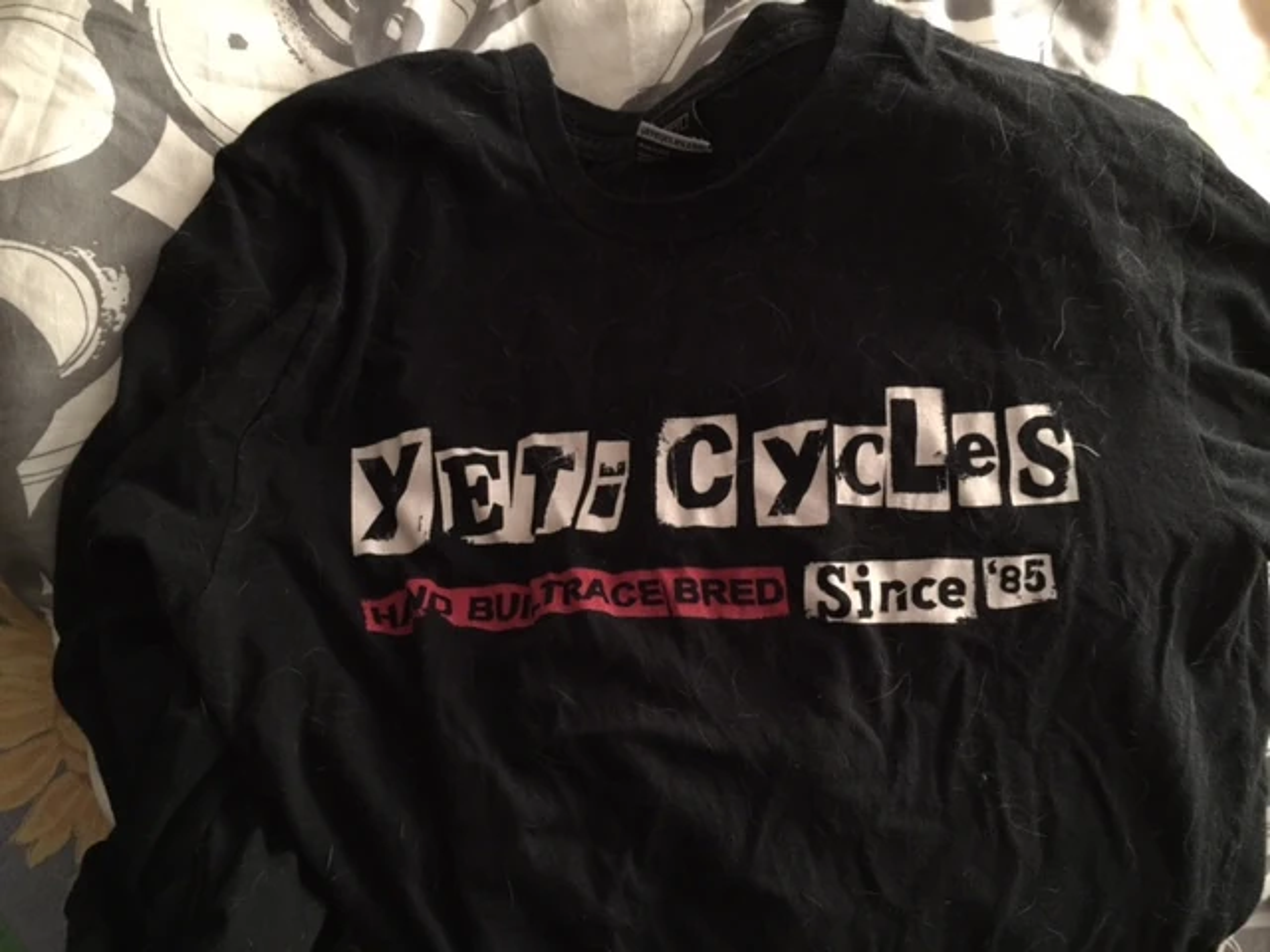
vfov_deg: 48.2
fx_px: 1064
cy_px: 476
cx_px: 635
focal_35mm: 29
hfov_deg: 61.7
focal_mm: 4.15
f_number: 2.2
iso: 100
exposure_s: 1/4
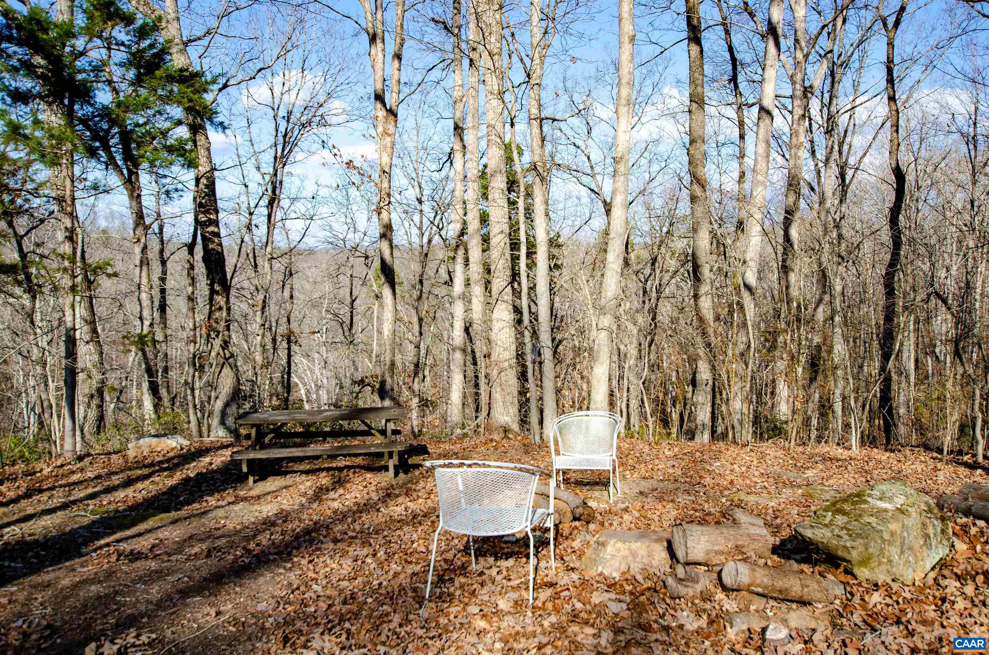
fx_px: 822
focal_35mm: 30
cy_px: 328
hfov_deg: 62.0
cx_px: 494
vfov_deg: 43.4
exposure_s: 1/200
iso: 100
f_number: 7.1
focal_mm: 20
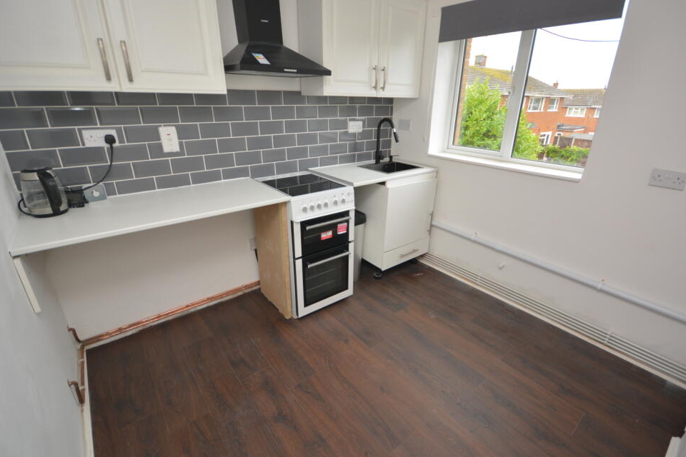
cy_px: 224
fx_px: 305
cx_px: 358
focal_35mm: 16
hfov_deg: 96.7
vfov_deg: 73.7
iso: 500
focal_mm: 10
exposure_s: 1/60
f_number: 4
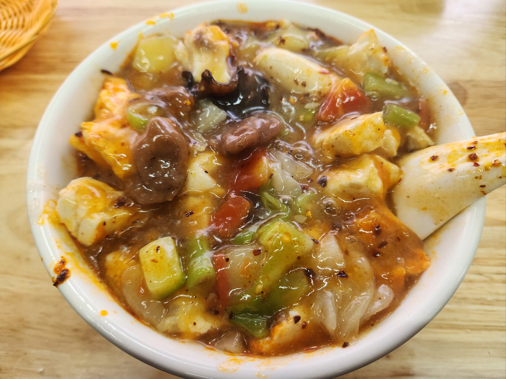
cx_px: 253
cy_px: 190
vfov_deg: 58.9
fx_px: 336
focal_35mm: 23
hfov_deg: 73.9
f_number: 1.8
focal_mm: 5.4
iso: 200
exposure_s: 1/100
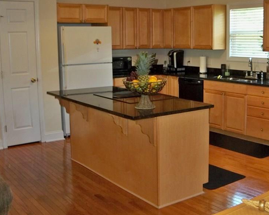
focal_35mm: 48
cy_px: 98
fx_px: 382
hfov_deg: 38.4
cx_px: 175
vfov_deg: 31.4
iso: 200
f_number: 3.5
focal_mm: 6.2
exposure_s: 1/30
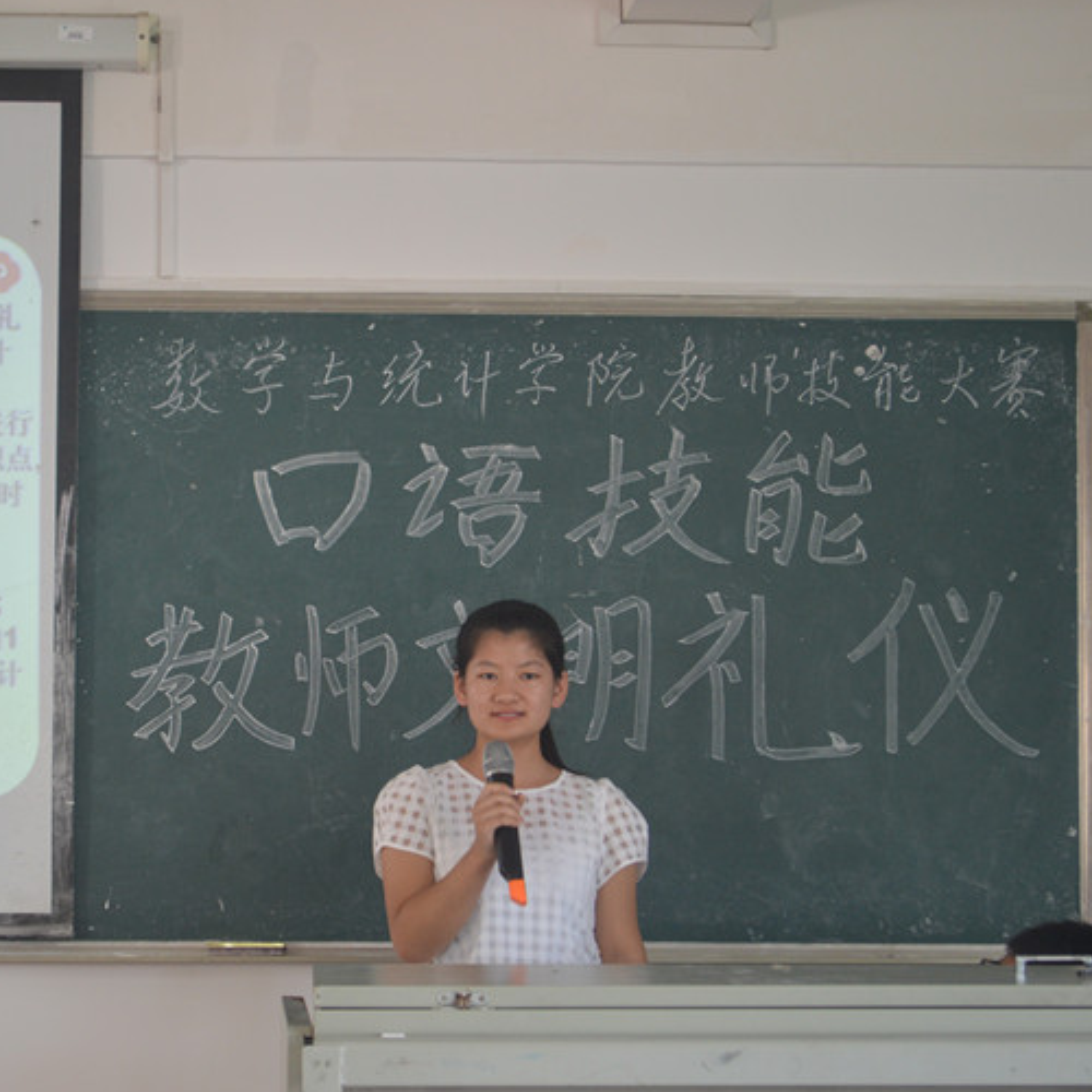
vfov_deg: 18.9
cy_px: 571
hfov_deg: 18.9
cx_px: 376
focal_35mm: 92
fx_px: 3272
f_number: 5.3
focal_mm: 45
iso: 400
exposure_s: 1/30
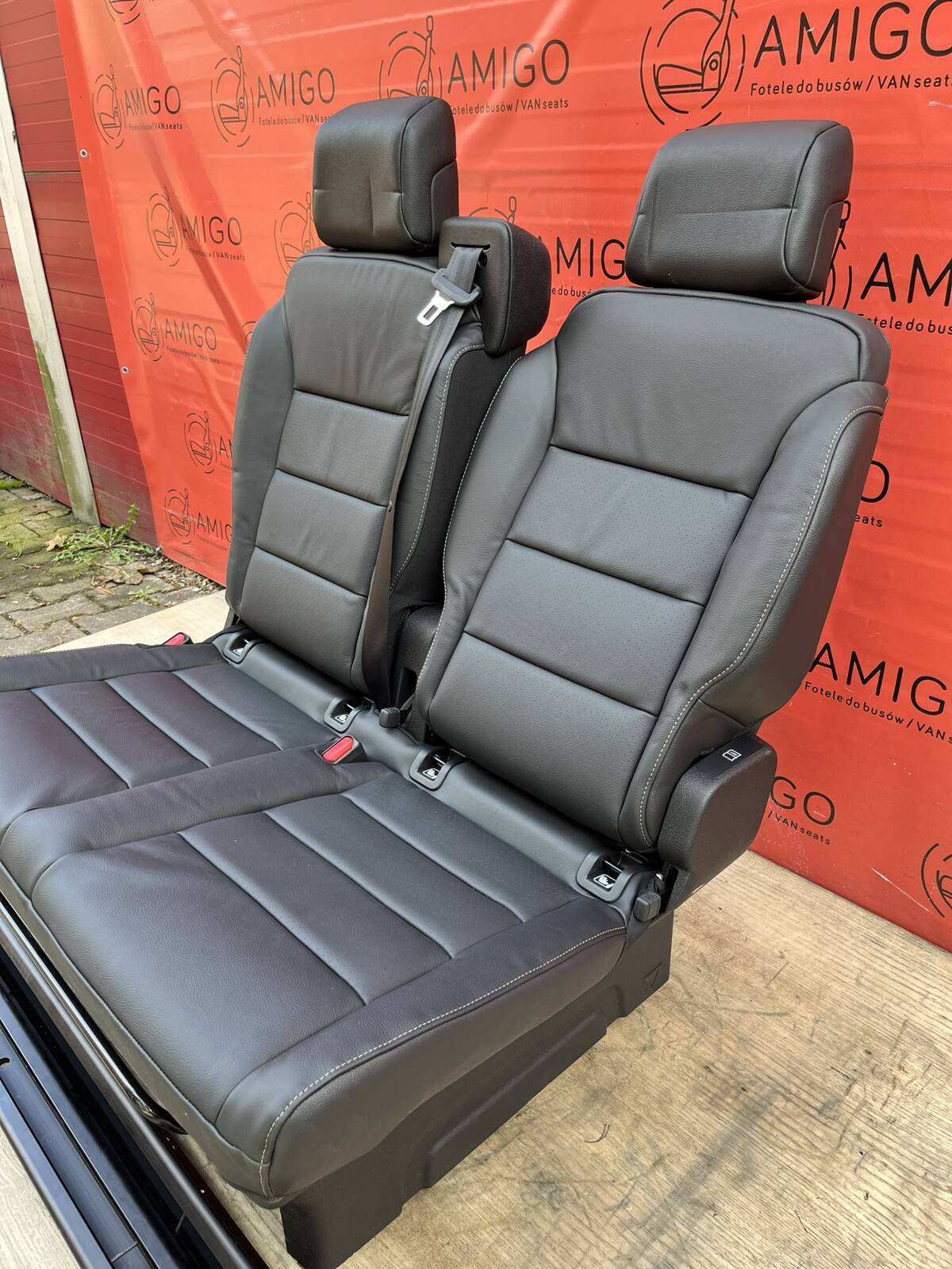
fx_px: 953
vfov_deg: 67.3
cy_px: 634
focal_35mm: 26
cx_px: 476
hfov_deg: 53.1
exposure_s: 1/121
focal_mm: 5.1
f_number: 1.6
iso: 50
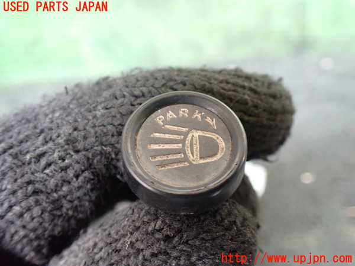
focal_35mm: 30
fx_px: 308
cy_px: 133
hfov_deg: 60.0
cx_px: 178
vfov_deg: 46.8
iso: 800
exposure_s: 1/80
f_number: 2.3
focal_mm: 5.4
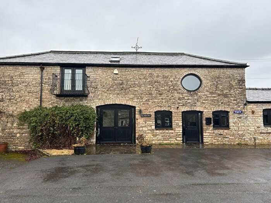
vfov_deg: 53.1
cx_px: 136
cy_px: 102
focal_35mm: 26
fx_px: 204
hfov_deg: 67.3
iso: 40
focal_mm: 5.7
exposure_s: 1/261
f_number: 1.5
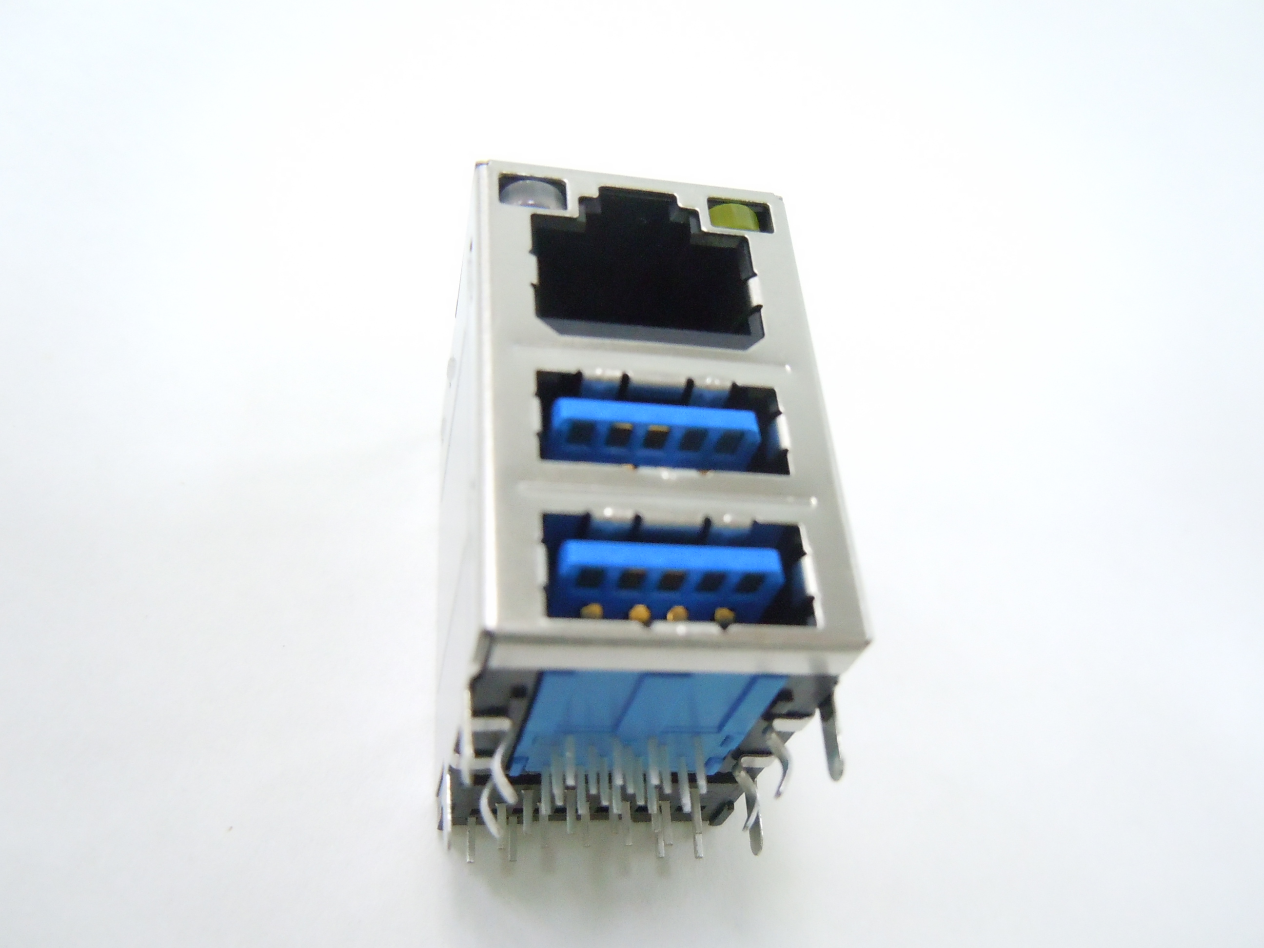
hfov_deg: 60.0
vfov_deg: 46.8
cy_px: 474
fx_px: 1095
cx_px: 632
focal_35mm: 30
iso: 800
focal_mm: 5.4
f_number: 3.5
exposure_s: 1/30
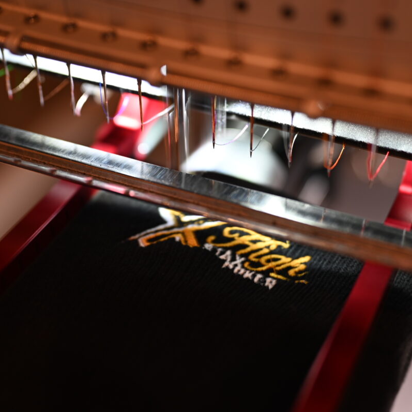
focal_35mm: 64
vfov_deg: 26.9
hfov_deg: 26.9
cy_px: 206
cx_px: 235
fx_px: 862
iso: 200
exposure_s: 1/20
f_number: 2.2
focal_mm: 50
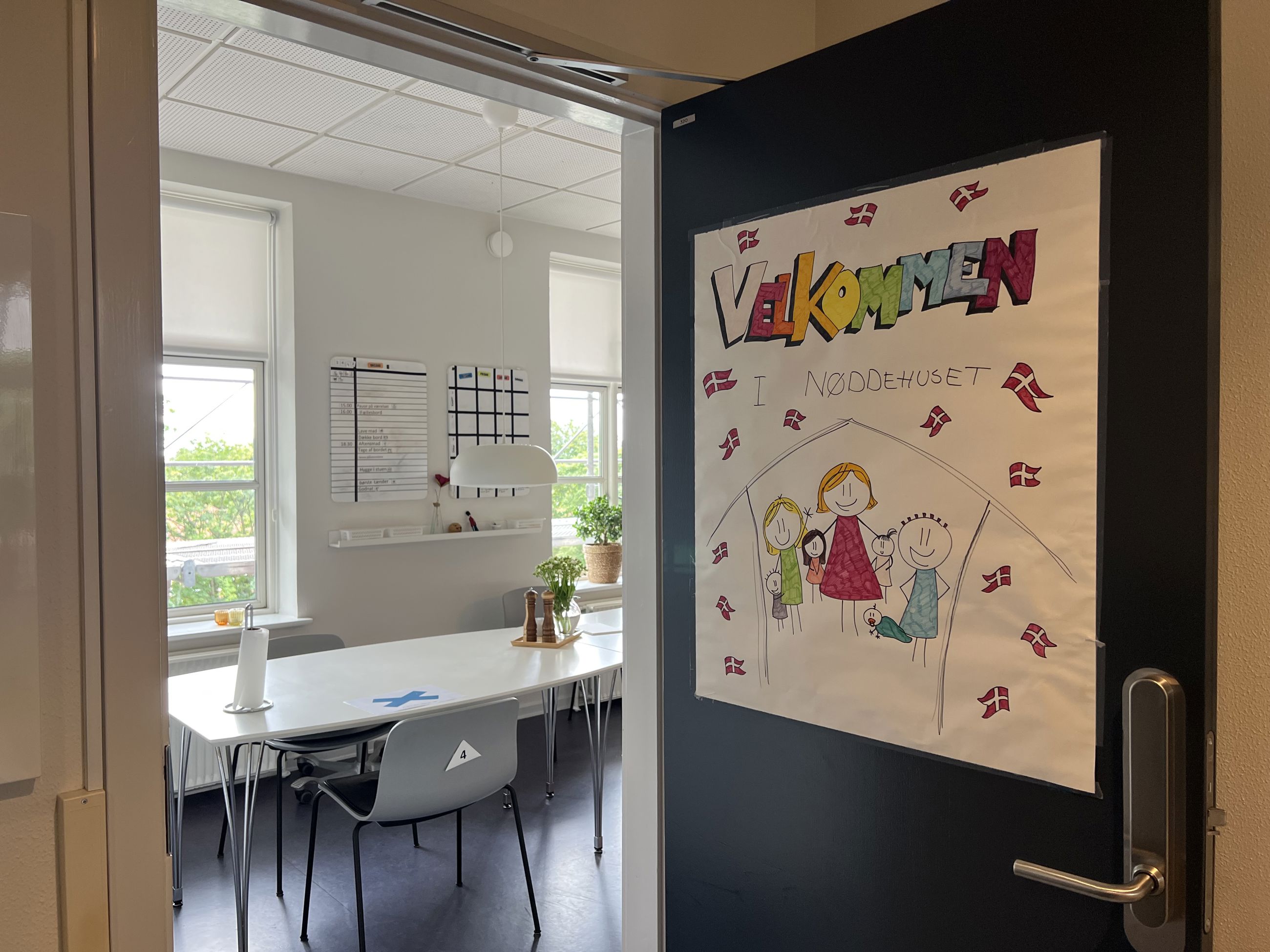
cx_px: 635
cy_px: 476
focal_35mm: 26
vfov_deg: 53.1
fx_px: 954
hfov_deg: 67.3
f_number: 1.5
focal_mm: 5.7
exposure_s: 1/100
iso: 100
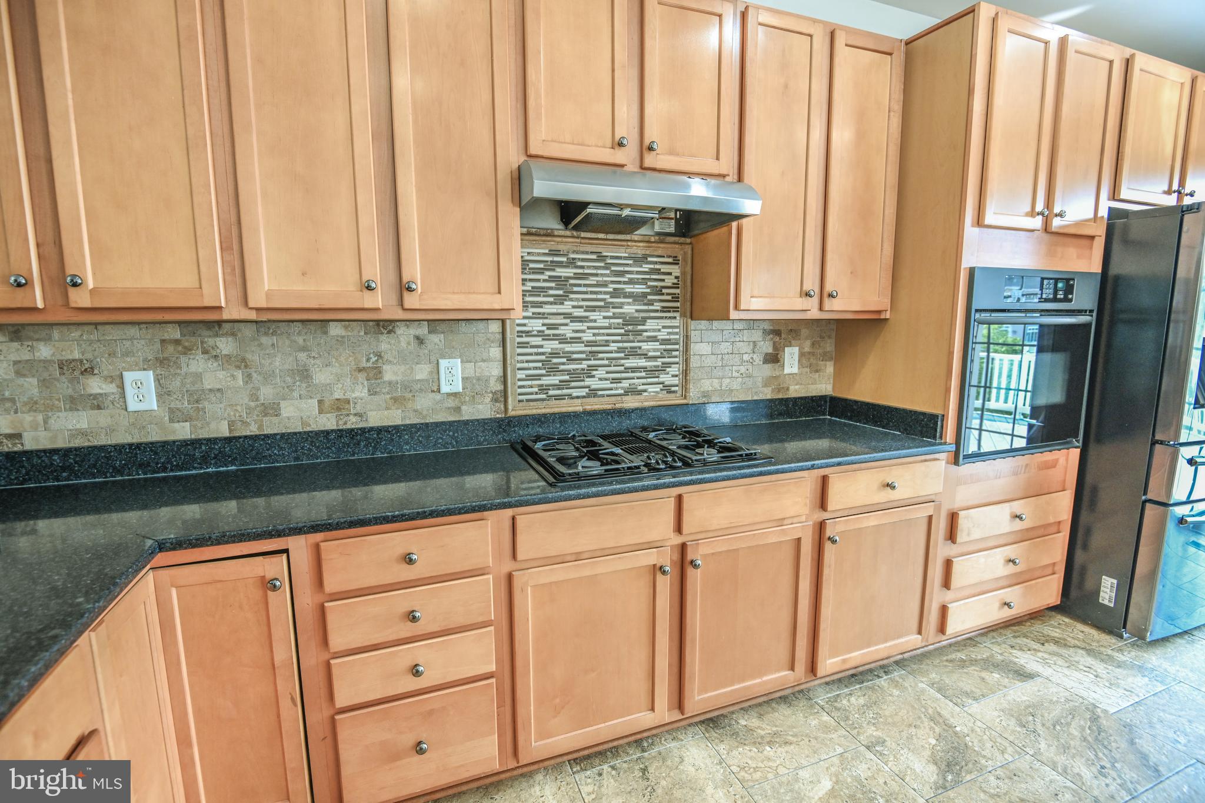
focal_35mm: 16
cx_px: 602
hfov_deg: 96.7
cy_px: 402
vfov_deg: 73.7
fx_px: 535
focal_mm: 16
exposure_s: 1/125
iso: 1000
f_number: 4
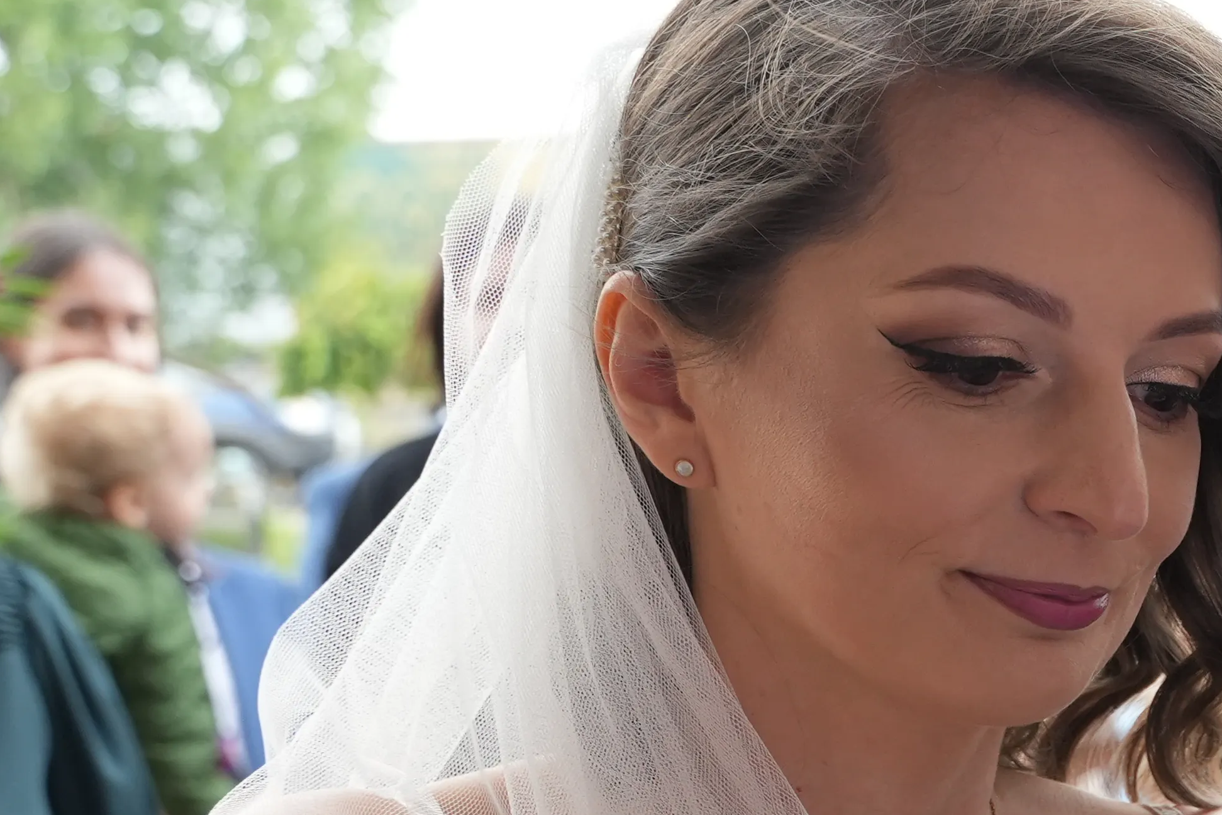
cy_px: 843
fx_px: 3428
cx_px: 1707
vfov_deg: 13.3
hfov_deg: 18.4
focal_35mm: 101
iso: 1000
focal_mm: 28
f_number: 4.5
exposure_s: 1/200
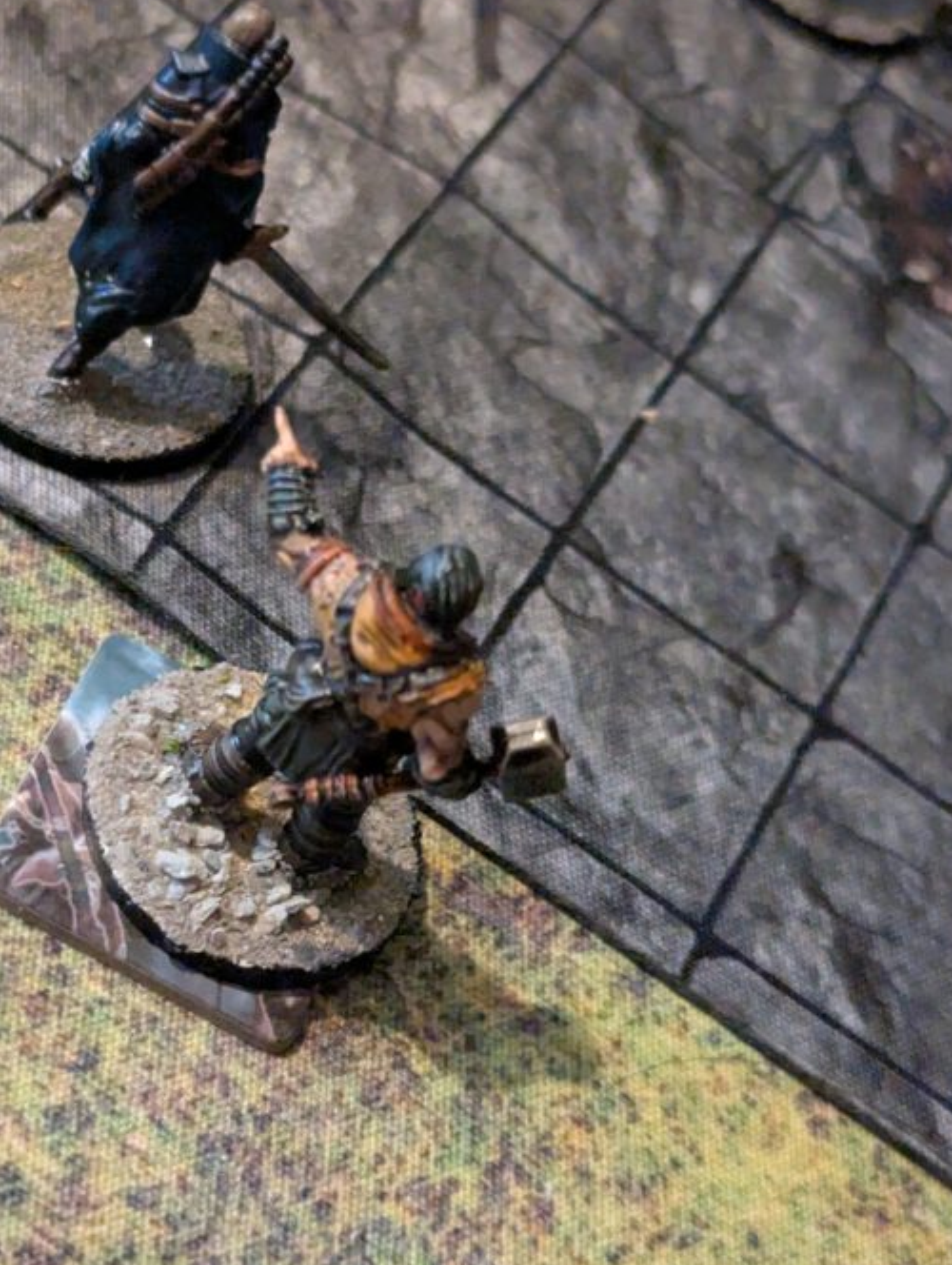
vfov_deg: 26.3
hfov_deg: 19.9
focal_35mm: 74
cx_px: 365
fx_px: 2707
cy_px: 646
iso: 2822
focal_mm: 6.81
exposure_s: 1/50
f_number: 1.85
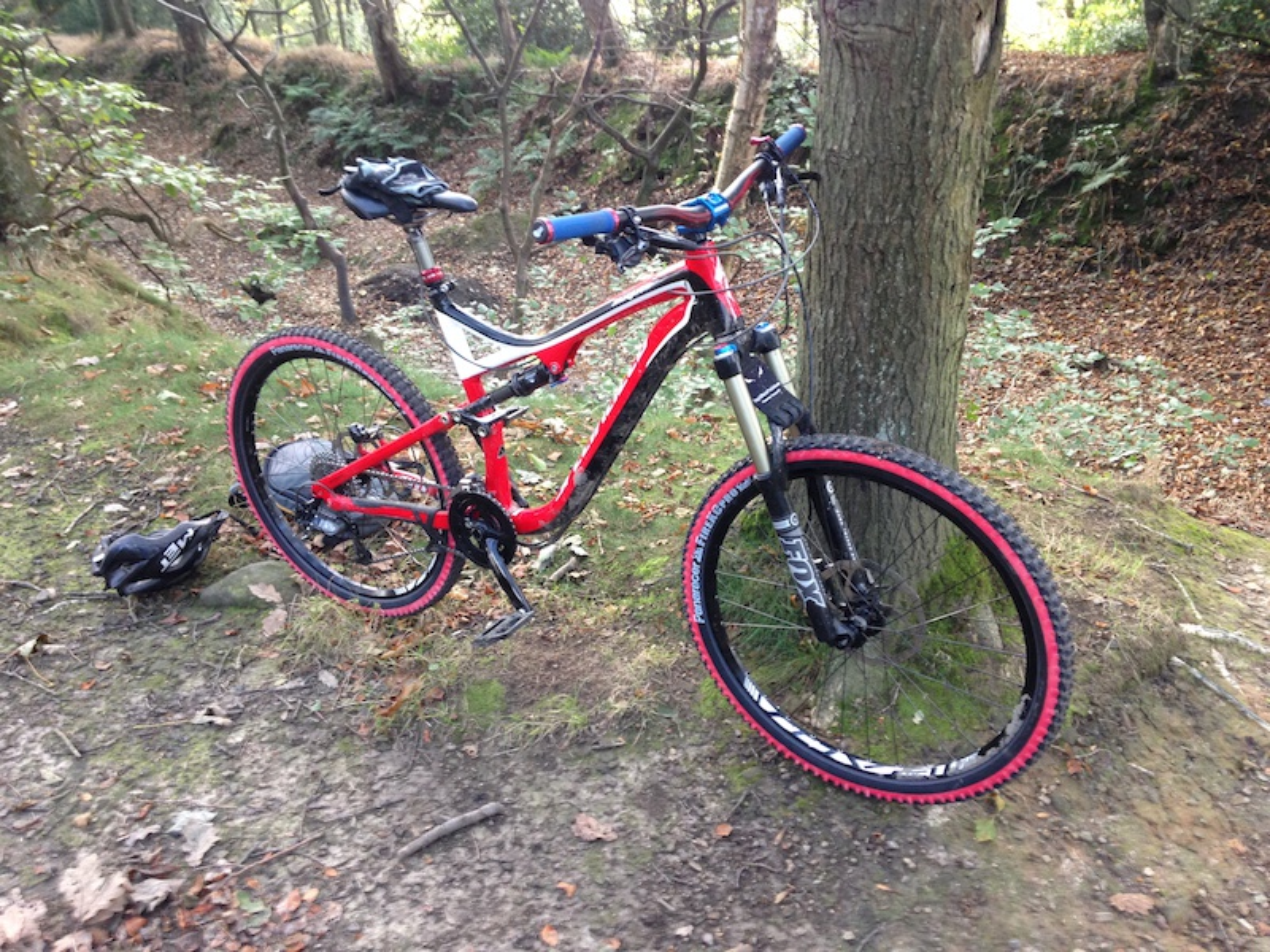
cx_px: 635
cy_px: 476
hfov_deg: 55.4
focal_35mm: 33
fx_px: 1211
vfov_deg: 42.9
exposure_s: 1/20
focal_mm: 4.12
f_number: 2.4
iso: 100
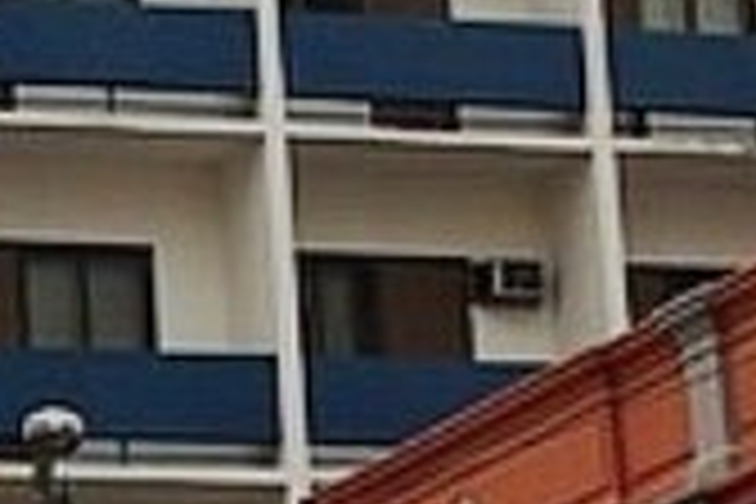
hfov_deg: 7.5
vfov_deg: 5.0
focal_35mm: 272
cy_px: 565
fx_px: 5712
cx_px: -140
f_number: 6.7
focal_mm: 37.5
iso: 100
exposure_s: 1/250
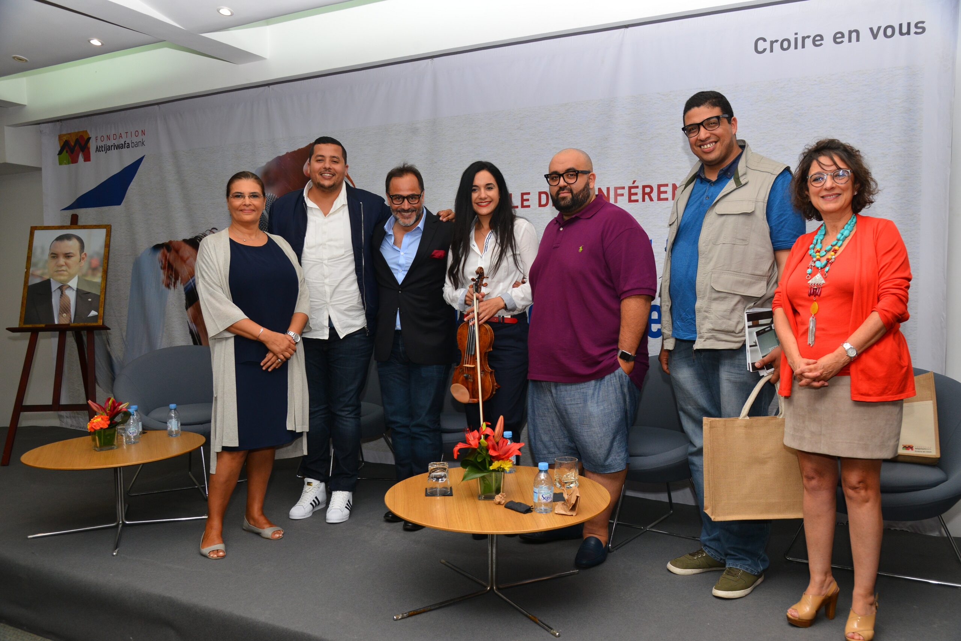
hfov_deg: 65.5
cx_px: 480
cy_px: 320
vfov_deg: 46.4
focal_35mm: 28
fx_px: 747
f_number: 6.7
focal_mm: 28
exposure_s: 1/125
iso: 800
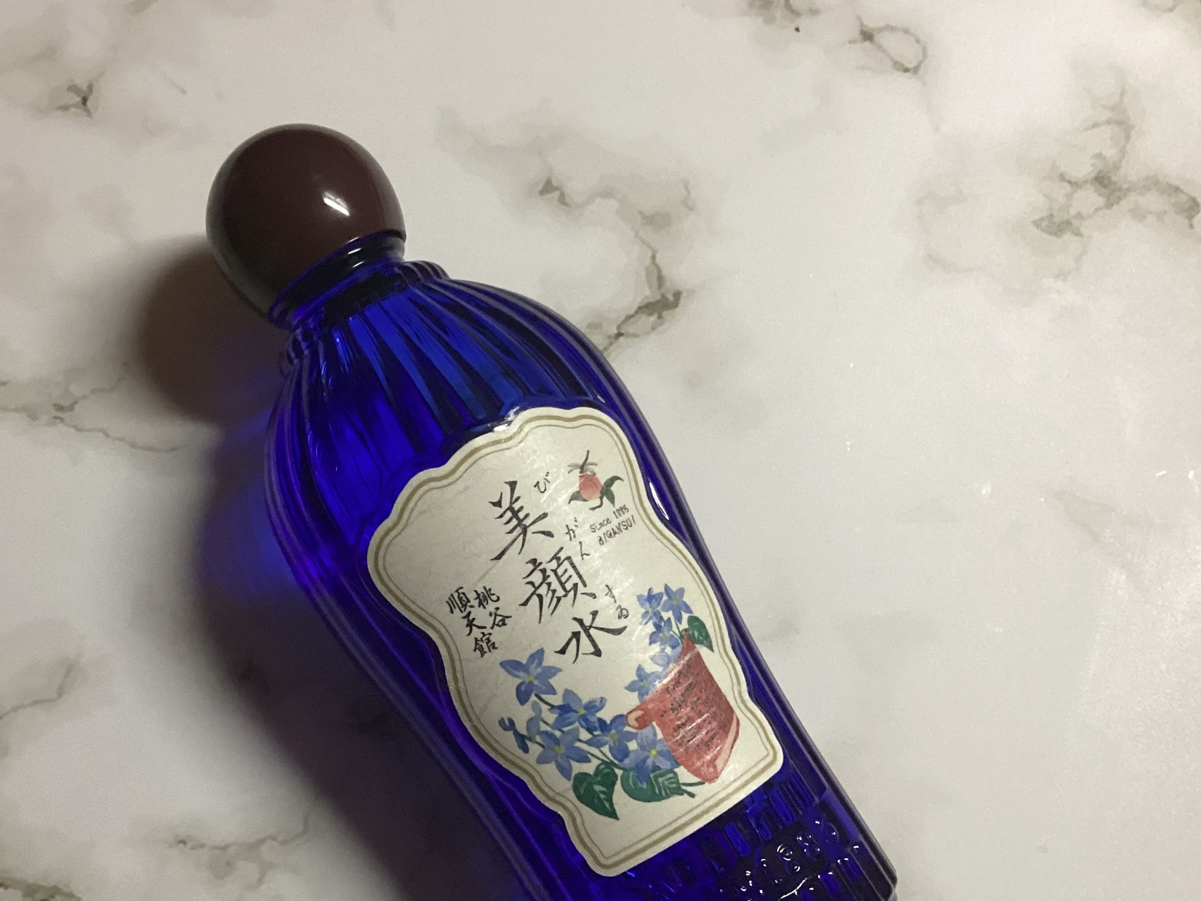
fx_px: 1457
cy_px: 525
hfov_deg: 44.3
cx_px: 431
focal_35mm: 42
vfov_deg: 34.3
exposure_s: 1/60
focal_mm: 3.3
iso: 320
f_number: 2.4
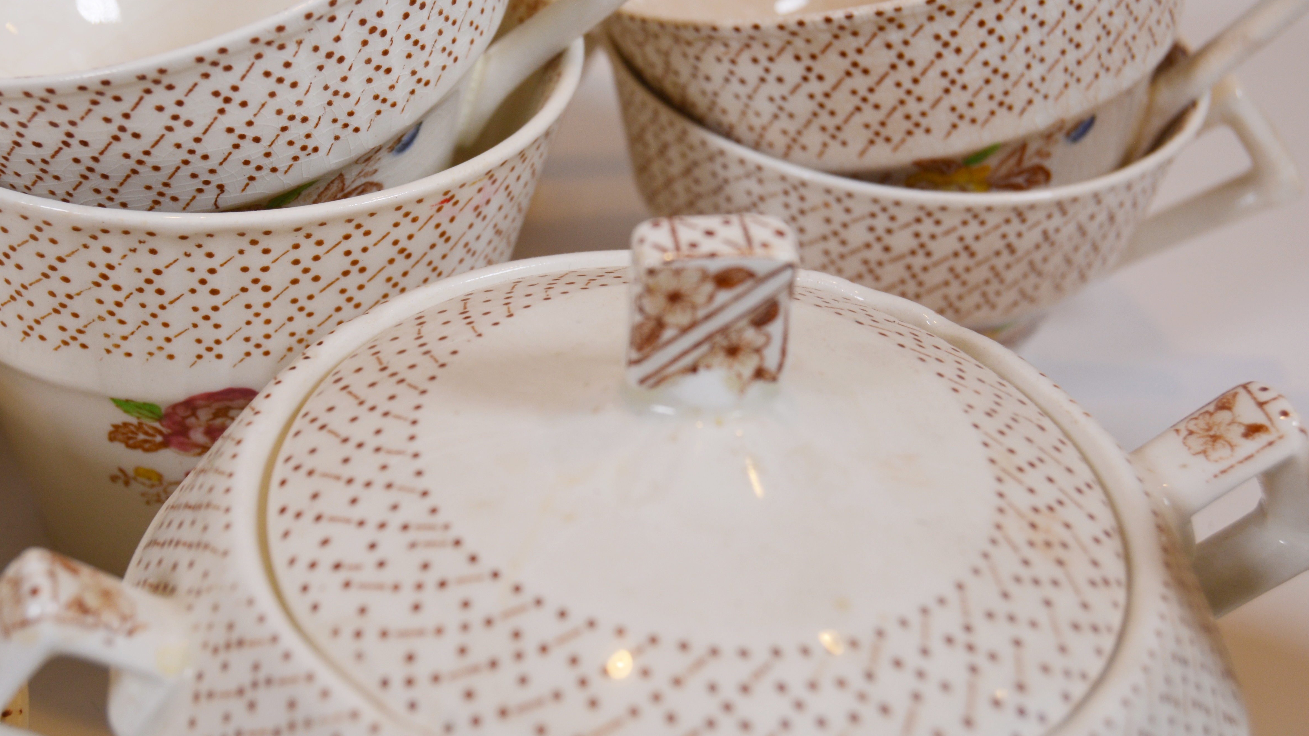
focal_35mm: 64
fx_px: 2221
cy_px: 214
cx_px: 538
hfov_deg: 32.8
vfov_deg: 18.7
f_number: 5.6
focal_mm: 32
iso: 200
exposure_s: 1/125
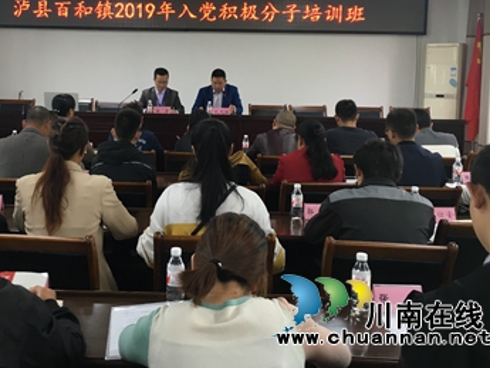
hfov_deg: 44.4
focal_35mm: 42
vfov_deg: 34.0
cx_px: 183
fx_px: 595
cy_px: 114
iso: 64
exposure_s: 1/33
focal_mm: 4.15
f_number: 2.2
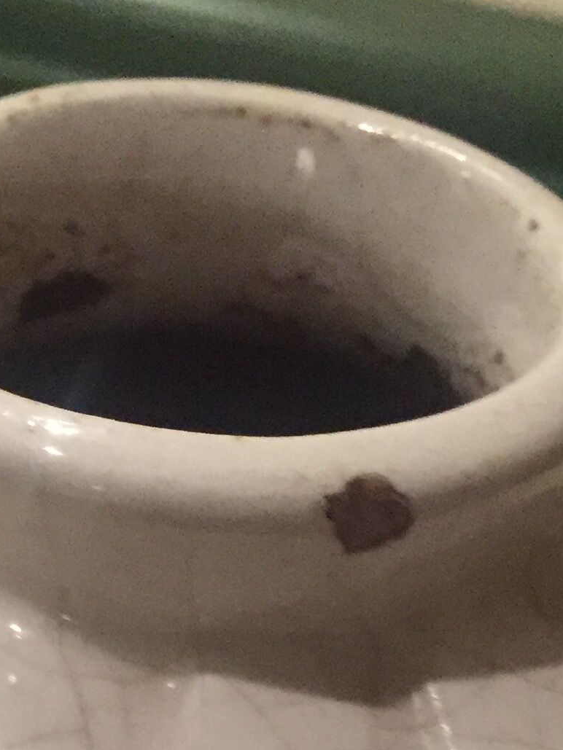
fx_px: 1995
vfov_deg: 18.4
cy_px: 1183
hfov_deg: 15.9
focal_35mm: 92
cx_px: 104
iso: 250
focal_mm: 4.15
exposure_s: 1/25
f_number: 2.2
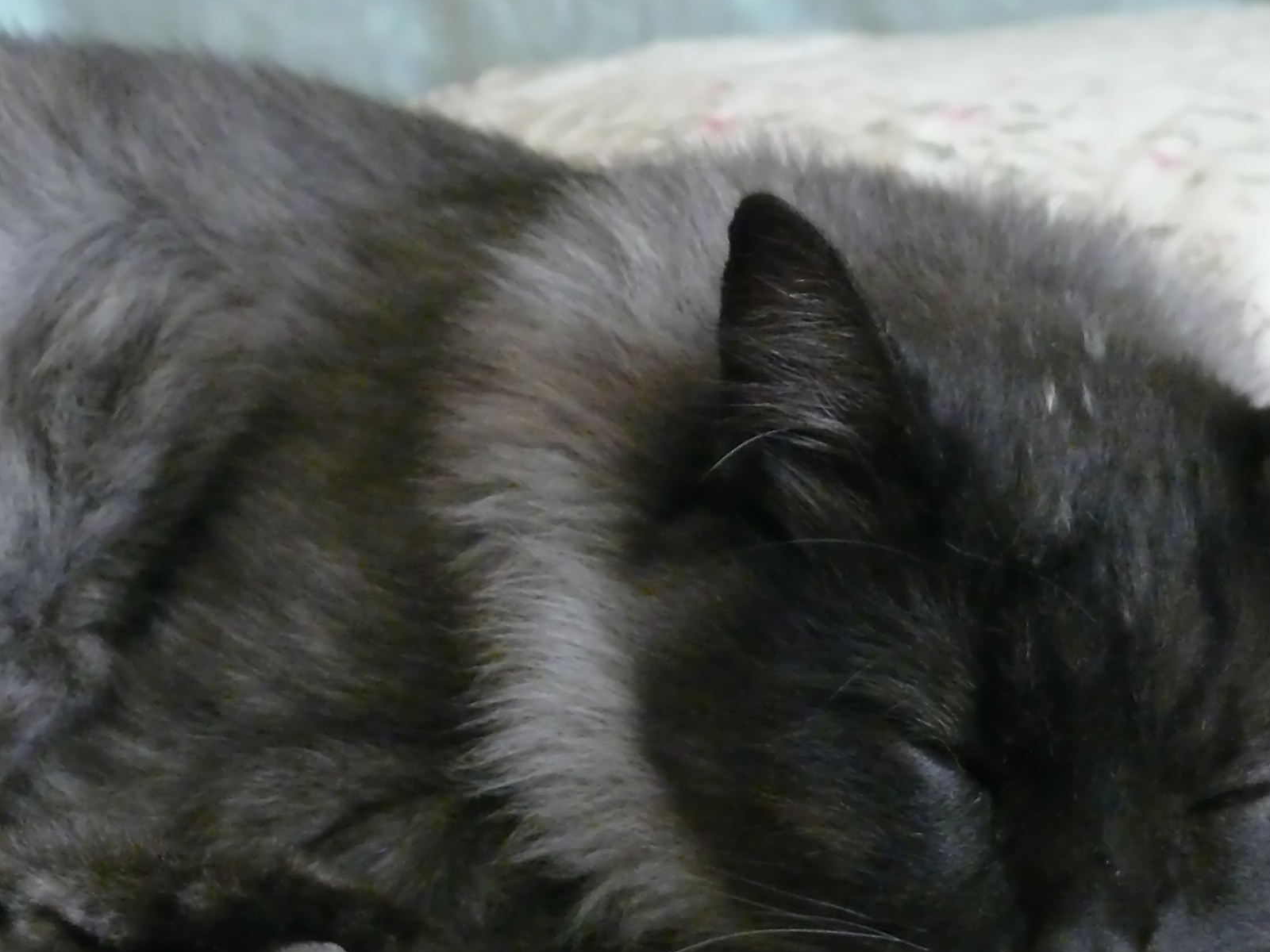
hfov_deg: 12.4
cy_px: 642
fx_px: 5833
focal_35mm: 159
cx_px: 876
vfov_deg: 9.3
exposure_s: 1/25
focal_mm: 22.5
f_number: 3.6
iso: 800
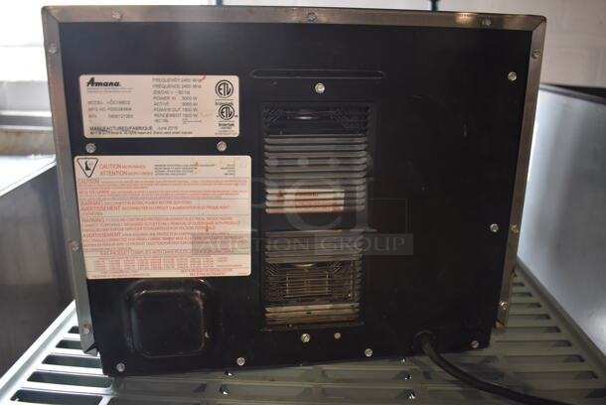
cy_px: 202
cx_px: 303
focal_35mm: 32
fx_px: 531
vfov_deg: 41.8
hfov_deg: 59.4
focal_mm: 21
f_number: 3.8
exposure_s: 1/125
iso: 1400
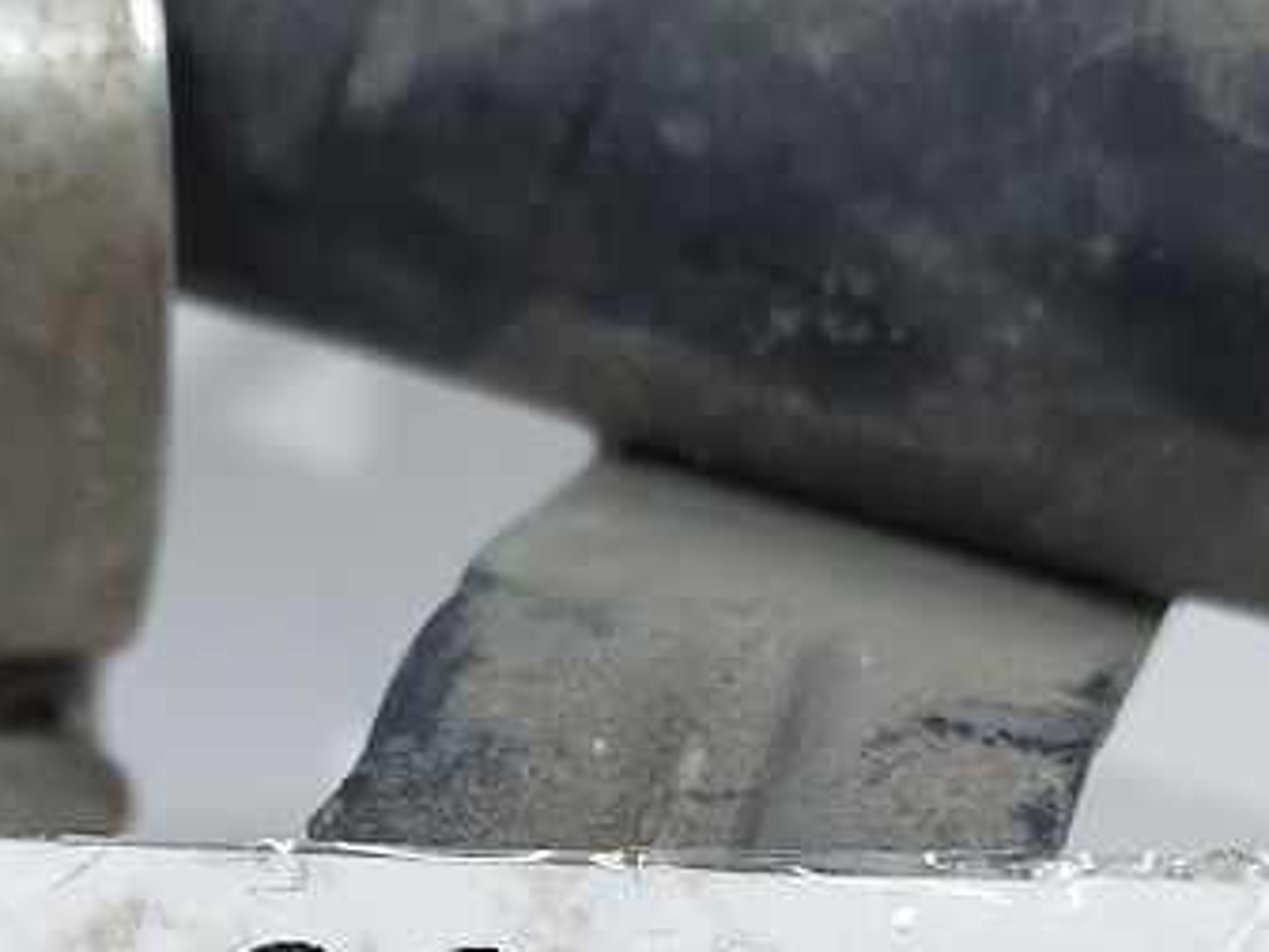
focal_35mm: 99
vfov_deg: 14.7
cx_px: 670
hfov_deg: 19.8
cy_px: 990
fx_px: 3629
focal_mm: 5.23
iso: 50
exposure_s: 1/50
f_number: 1.8
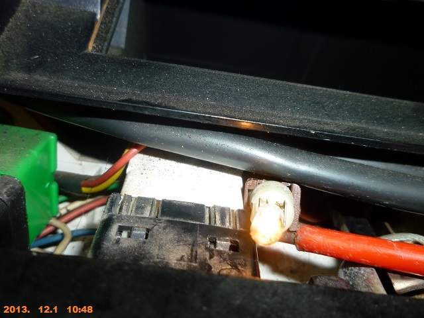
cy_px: 159
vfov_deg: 48.2
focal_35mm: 29
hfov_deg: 61.7
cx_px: 212
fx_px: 355
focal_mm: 5.2
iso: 100
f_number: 4
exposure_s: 1/30
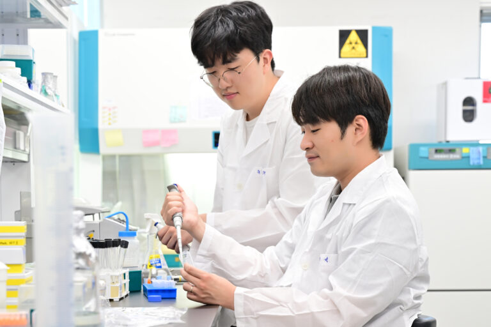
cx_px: 246
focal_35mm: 90
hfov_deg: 22.6
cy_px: 164
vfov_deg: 15.2
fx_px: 1227
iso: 800
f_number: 6.3
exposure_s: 1/40
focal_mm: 90
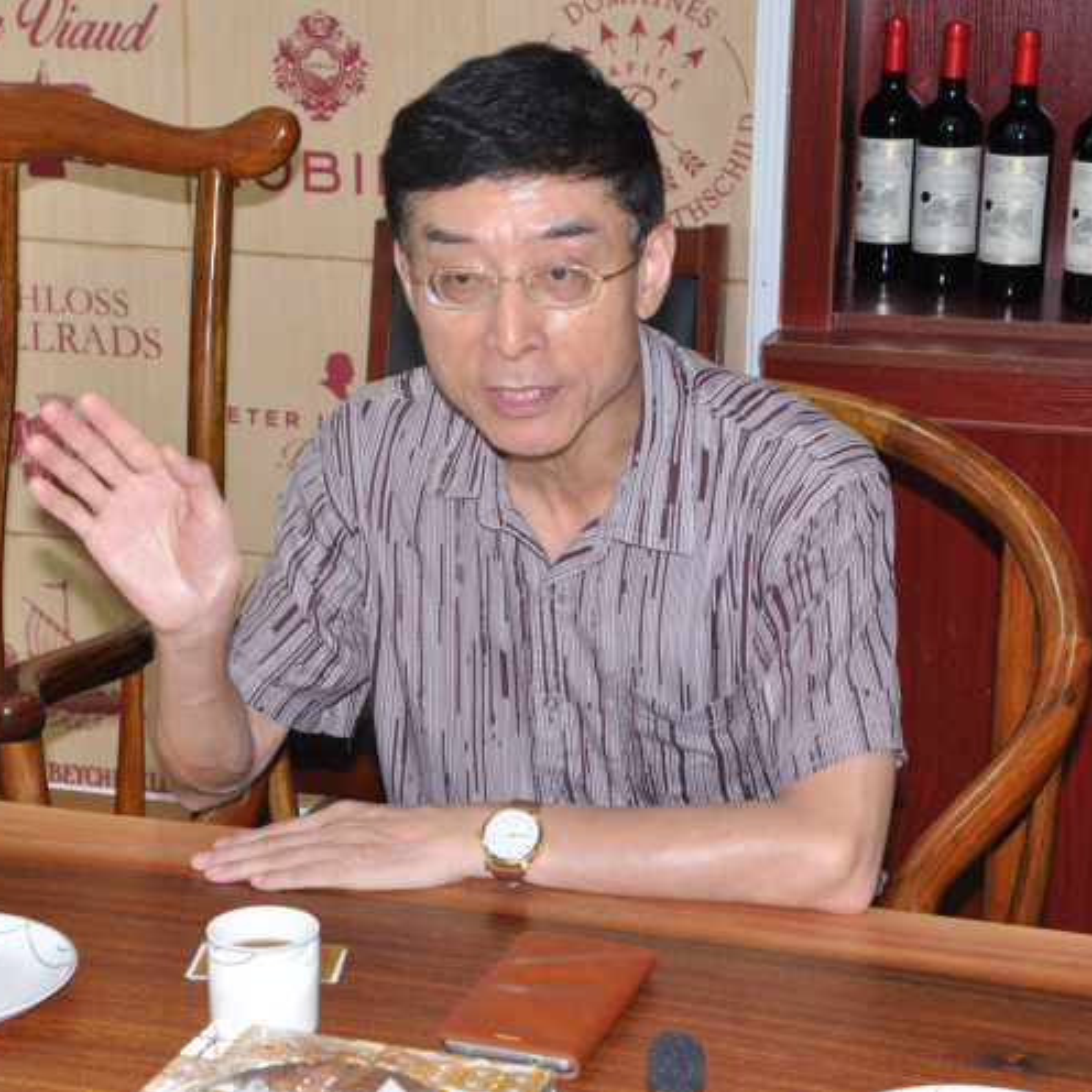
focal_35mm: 87
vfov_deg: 20.0
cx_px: 478
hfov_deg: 20.0
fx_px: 3092
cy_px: 546
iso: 720
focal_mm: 45
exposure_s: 1/50
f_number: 10
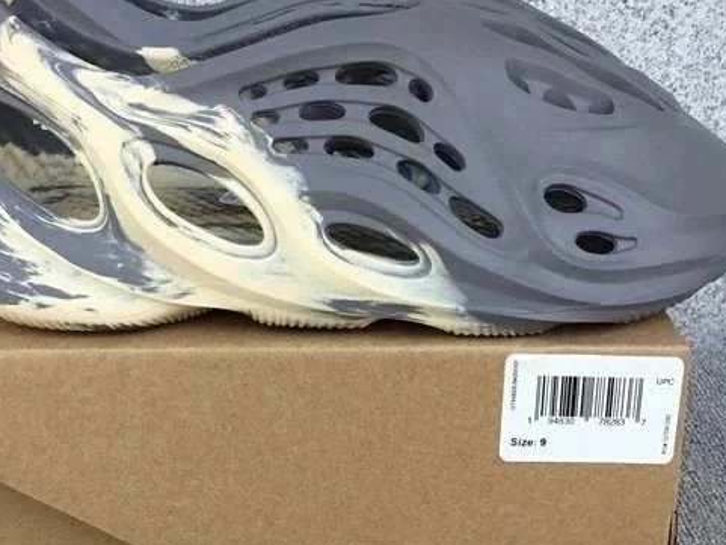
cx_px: 338
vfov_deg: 25.2
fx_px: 1217
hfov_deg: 33.2
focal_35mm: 58
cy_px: 289
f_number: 2.4
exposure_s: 1/240
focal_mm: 3.3
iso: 25
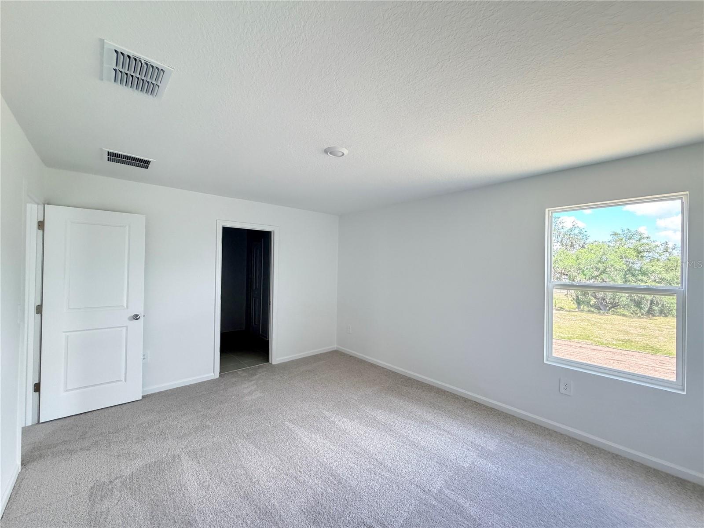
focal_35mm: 14
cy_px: 264
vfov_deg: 85.7
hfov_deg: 102.1
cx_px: 352
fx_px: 285
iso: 320
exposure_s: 1/113
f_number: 2.2
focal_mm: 2.22
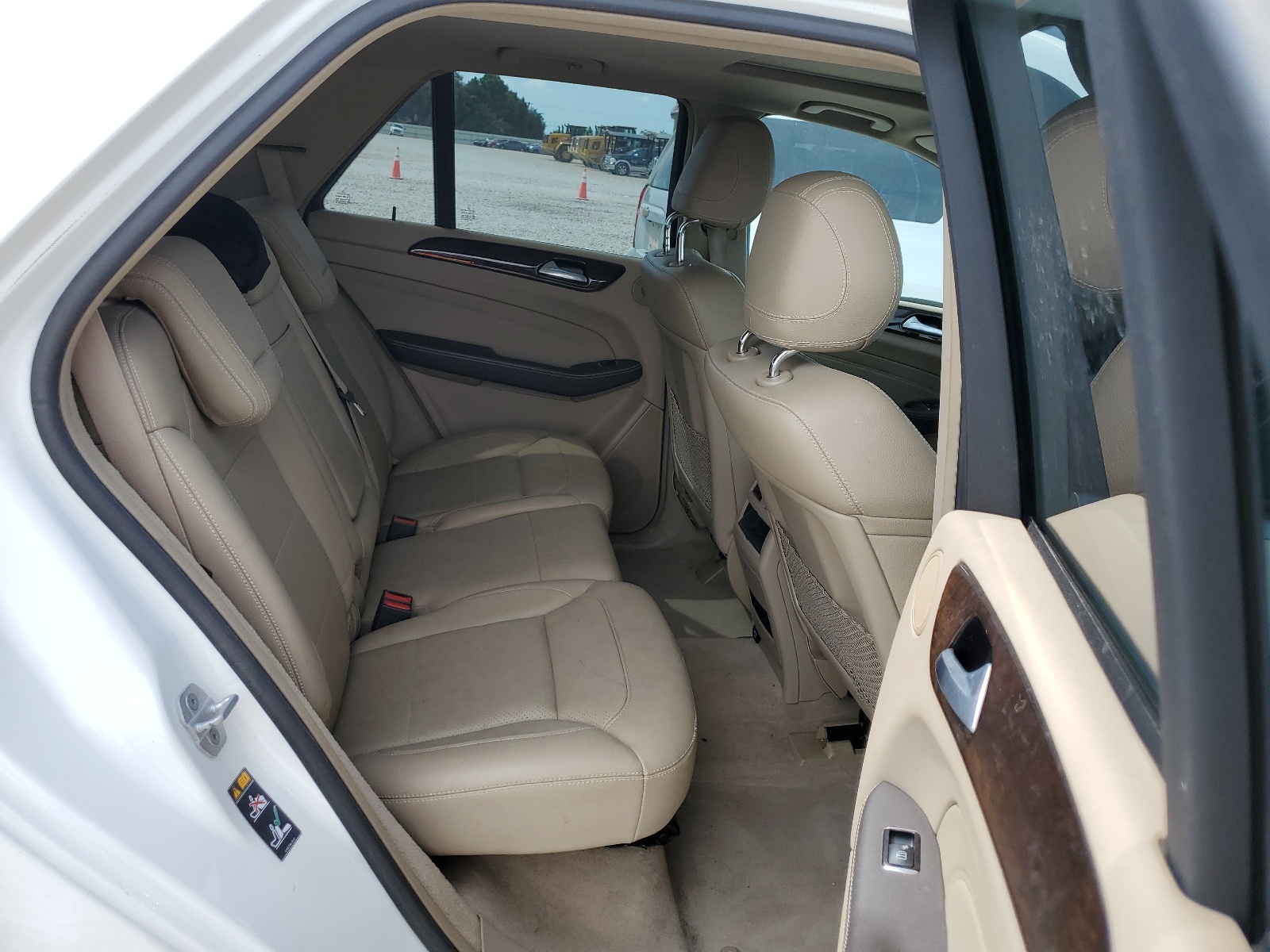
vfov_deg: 53.1
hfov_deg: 67.3
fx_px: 954
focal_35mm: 26
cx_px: 635
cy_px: 476
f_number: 1.5
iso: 50
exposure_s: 1/909
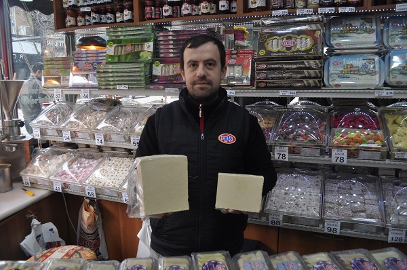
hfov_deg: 67.5
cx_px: 204
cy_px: 135
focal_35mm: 27
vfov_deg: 47.8
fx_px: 305
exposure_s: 1/80
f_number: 4.5
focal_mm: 18
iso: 400
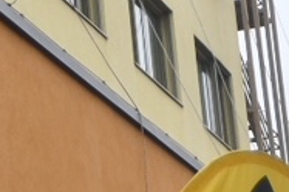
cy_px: -180
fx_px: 1979
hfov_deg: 8.3
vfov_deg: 5.4
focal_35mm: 247
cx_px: 119
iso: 100
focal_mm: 24
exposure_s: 1/250
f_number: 2.8
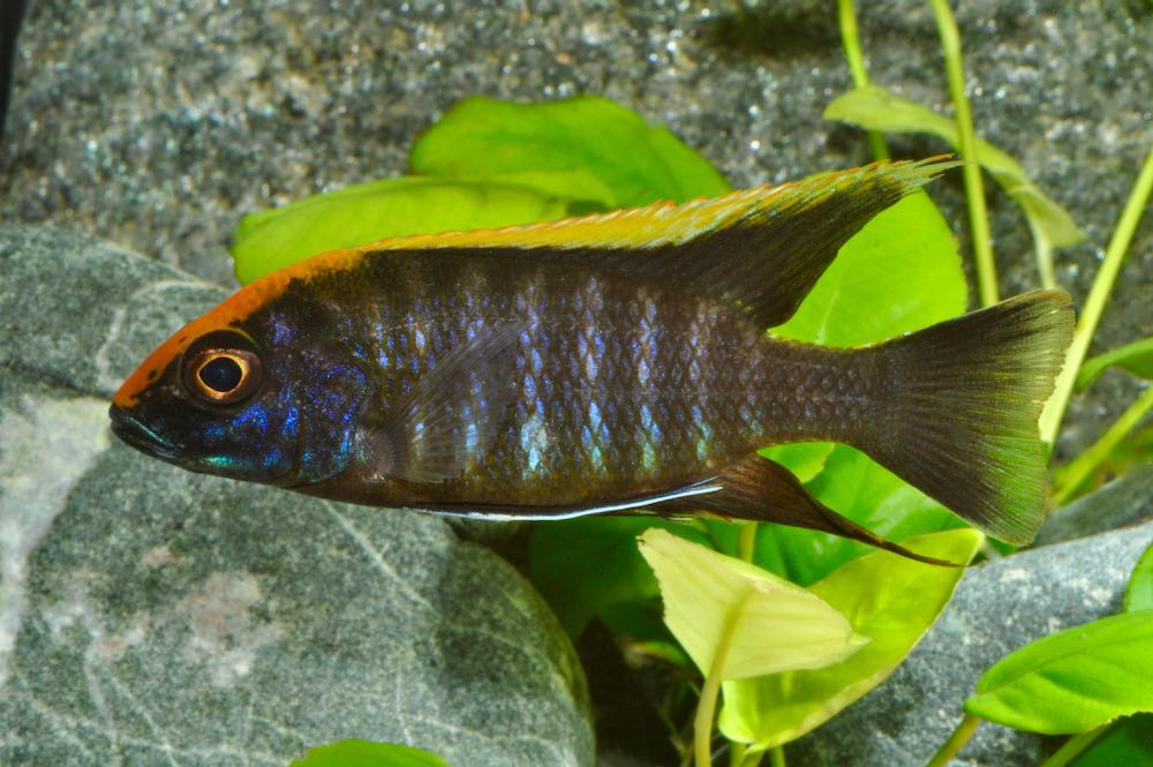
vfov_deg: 8.7
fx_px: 5040
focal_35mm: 158
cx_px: 576
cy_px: 384
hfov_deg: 13.1
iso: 800
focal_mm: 105
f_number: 32
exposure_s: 1/200
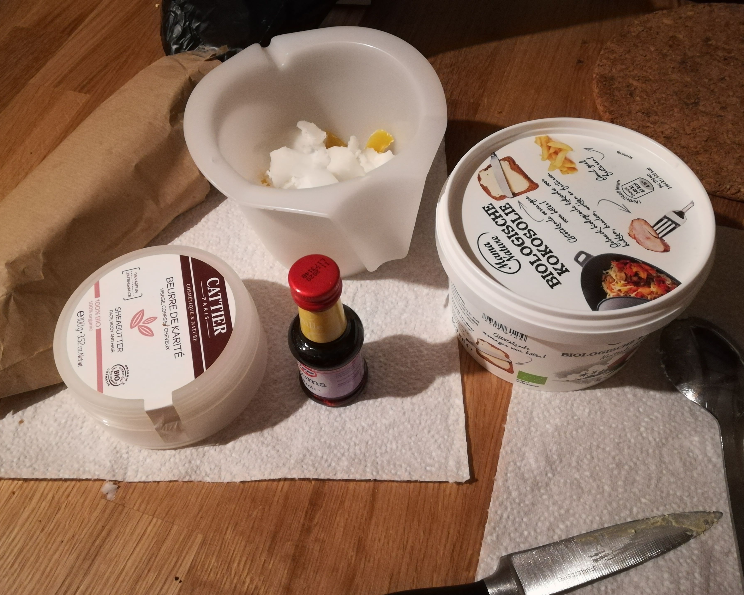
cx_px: 348
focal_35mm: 28
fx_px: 617
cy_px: 298
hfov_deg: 62.2
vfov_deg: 51.5
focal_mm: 3.83
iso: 800
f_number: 2.2
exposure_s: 1/14.3
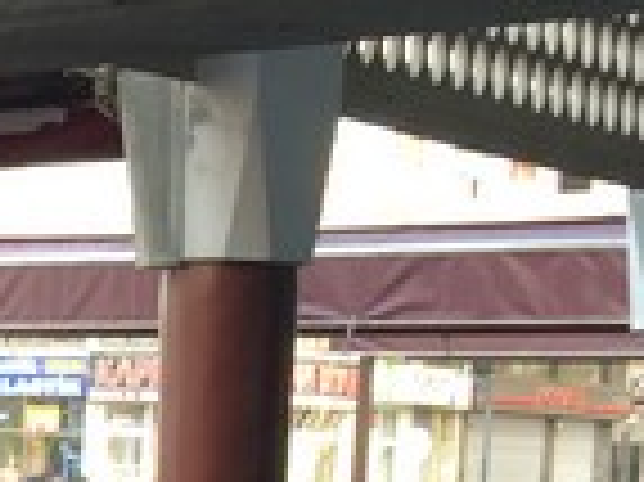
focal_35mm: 136
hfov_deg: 13.6
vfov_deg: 10.6
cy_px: 689
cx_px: -338
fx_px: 2528
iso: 40
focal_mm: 4.15
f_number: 2.2
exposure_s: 1/100
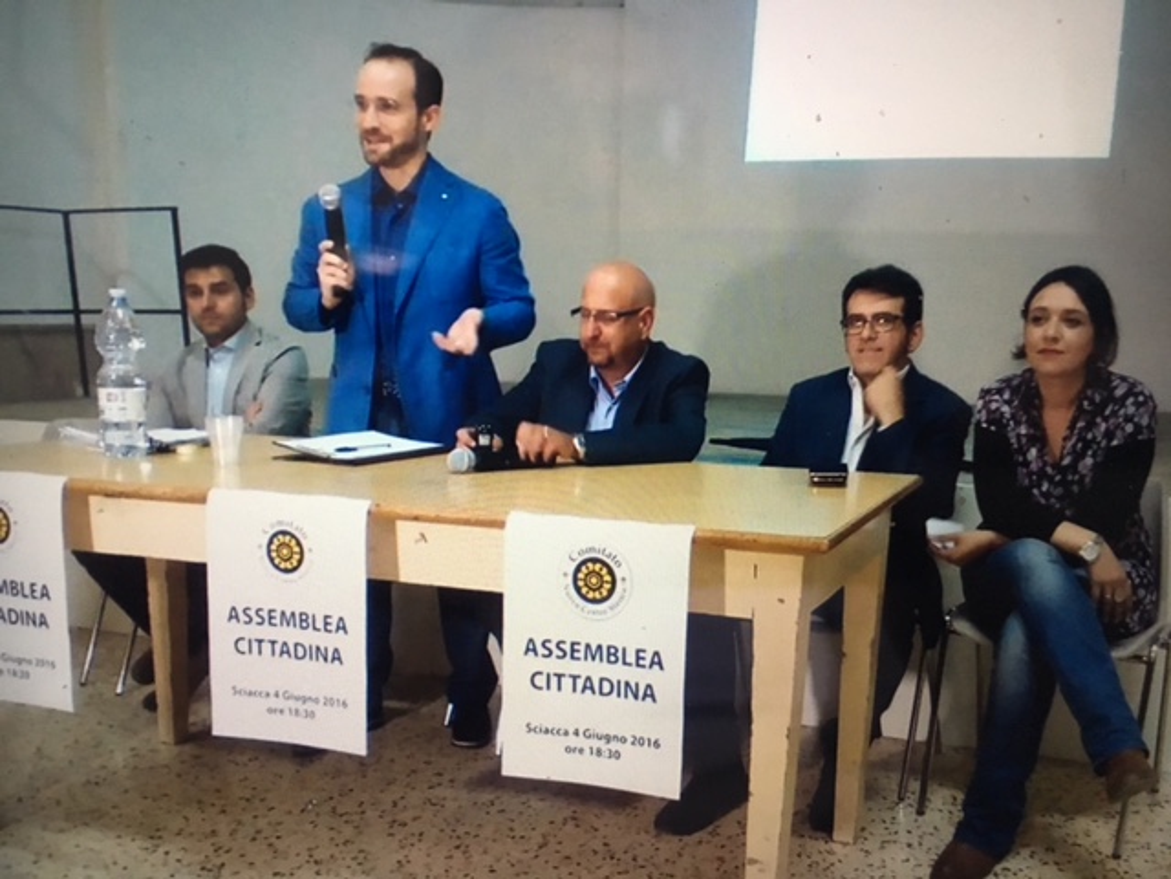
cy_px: 440
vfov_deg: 48.2
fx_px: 981
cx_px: 586
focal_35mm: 29
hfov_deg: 61.7
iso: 160
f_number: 2.2
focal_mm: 4.15
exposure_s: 1/33
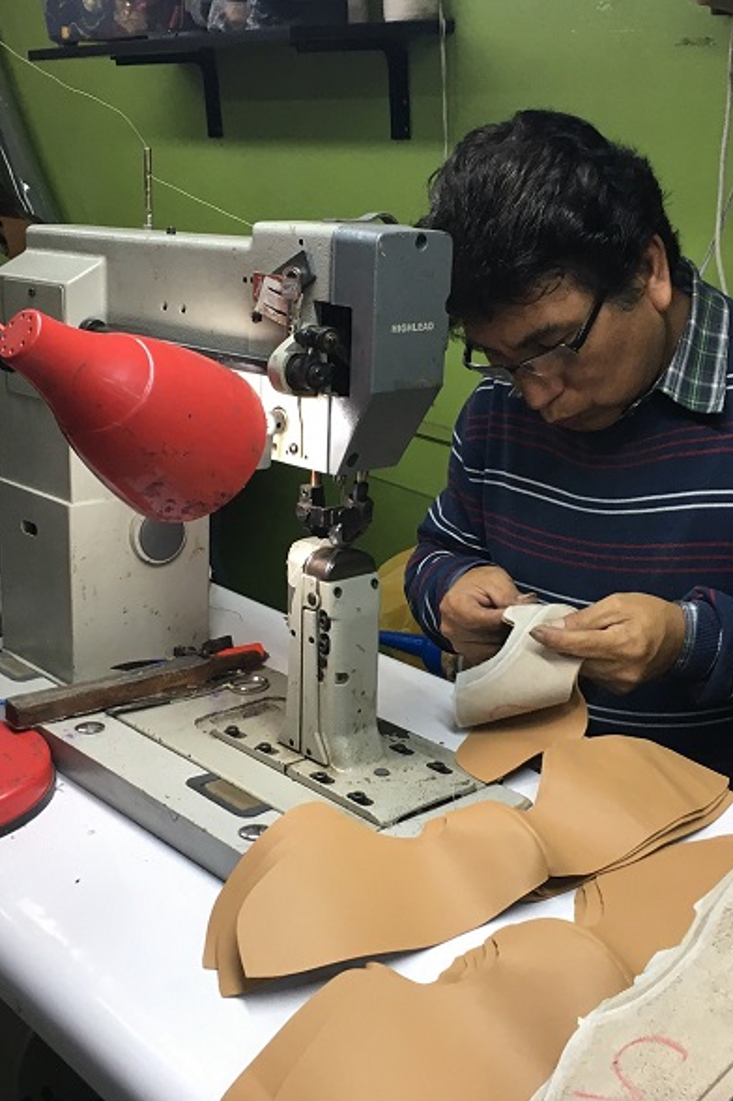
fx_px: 1254
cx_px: 355
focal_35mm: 41
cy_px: 544
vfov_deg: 47.4
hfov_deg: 32.6
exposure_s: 1/30
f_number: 2.2
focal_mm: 4.15
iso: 32
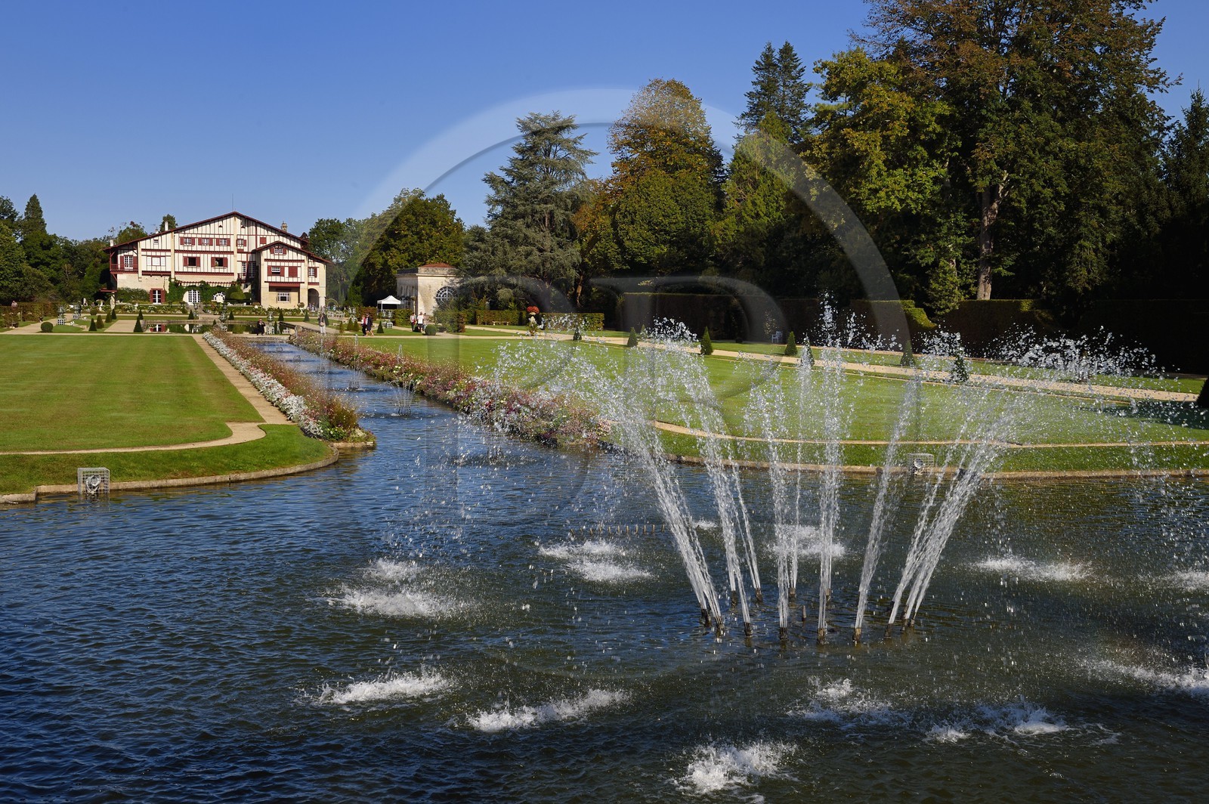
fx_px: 1611
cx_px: 604
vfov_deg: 28.0
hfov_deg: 41.1
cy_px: 402
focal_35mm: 48
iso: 200
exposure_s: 1/250
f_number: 14
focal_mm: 48
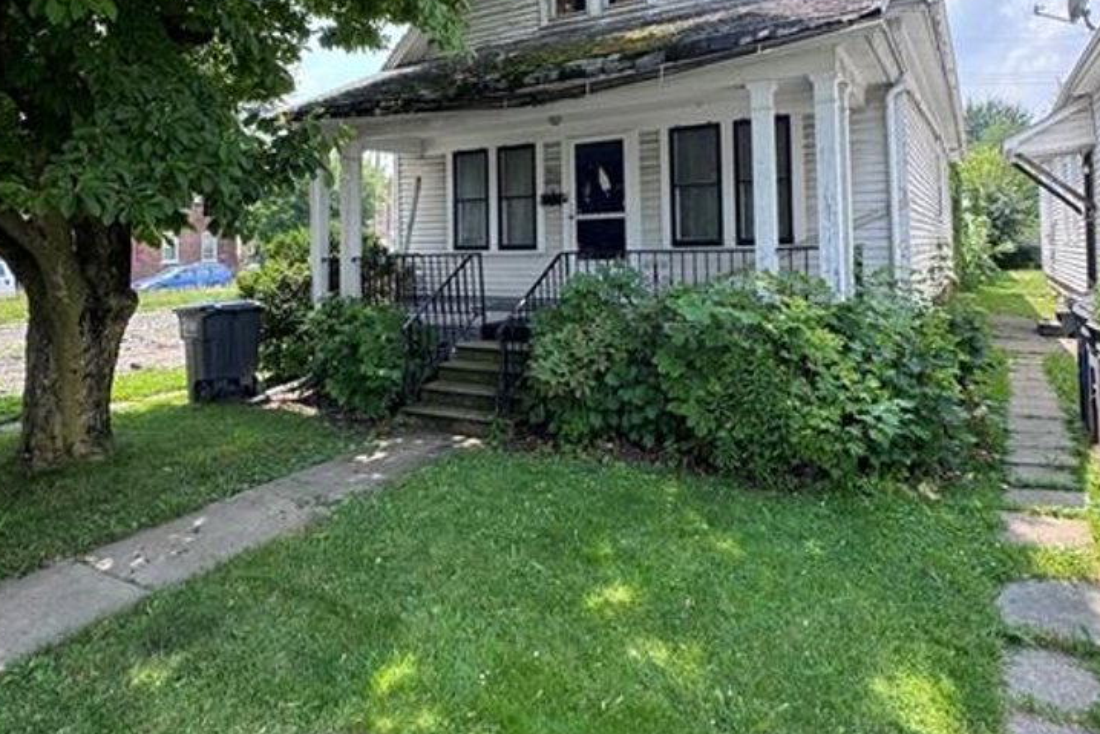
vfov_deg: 53.8
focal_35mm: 23
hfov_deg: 76.0
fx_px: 703
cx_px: 583
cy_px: 234
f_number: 2.2
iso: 40
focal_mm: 2.22
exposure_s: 1/235
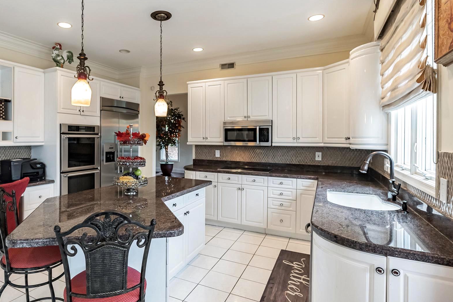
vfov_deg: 59.4
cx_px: 170
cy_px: 136
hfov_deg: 79.7
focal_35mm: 21
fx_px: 264
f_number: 4
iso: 500
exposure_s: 1/60
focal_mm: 16
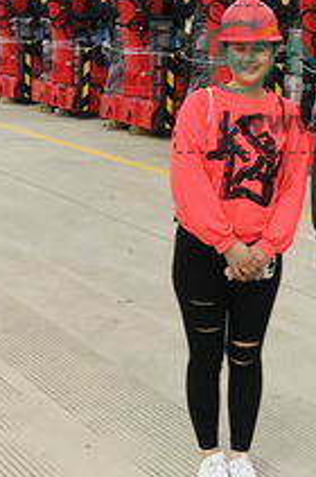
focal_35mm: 83
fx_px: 1096
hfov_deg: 15.2
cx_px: 469
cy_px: 81
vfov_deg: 24.1
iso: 20
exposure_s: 1/1880
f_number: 1.8
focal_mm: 3.99
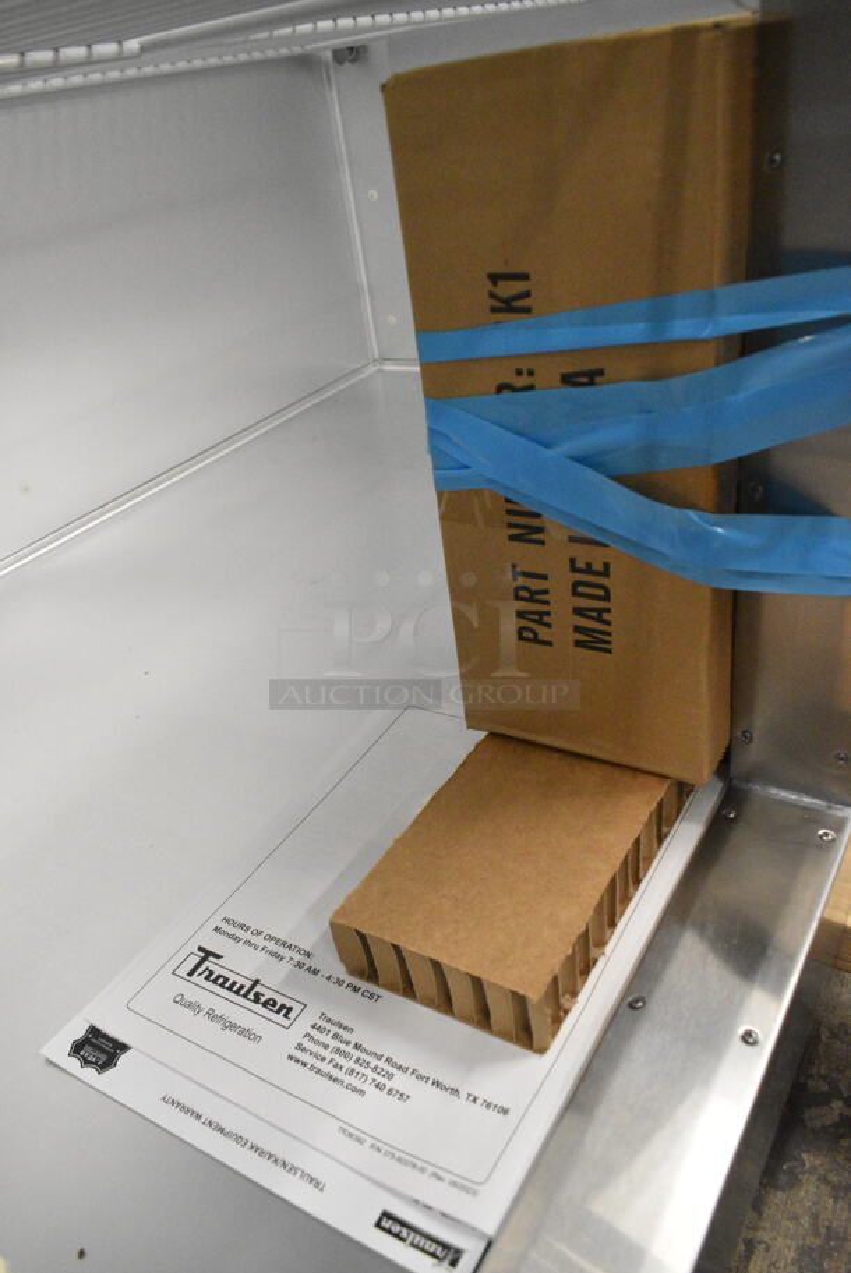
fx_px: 956
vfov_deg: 67.3
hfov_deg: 48.0
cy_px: 636
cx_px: 426
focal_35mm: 27
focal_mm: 18
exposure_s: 1/160
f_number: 6.3
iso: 6400
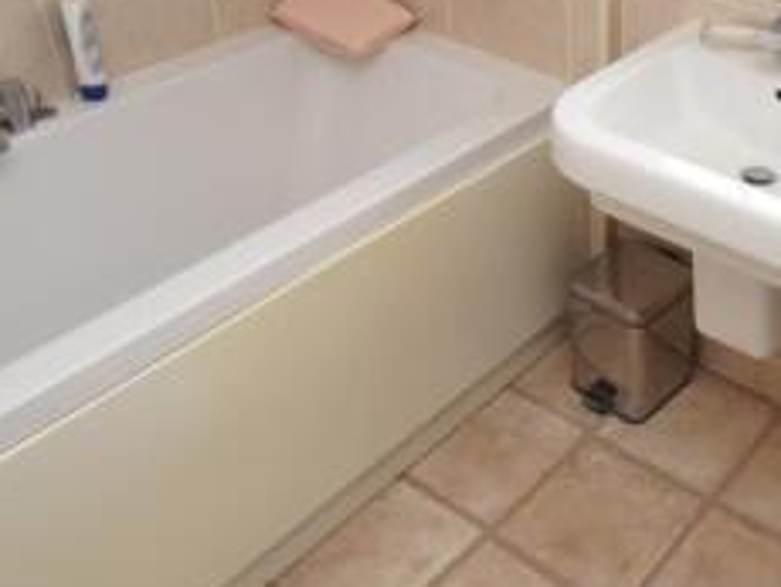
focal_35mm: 41
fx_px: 926
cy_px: 120
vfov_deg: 34.2
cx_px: 723
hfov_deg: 41.6
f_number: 5
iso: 400
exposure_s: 1/100
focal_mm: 10
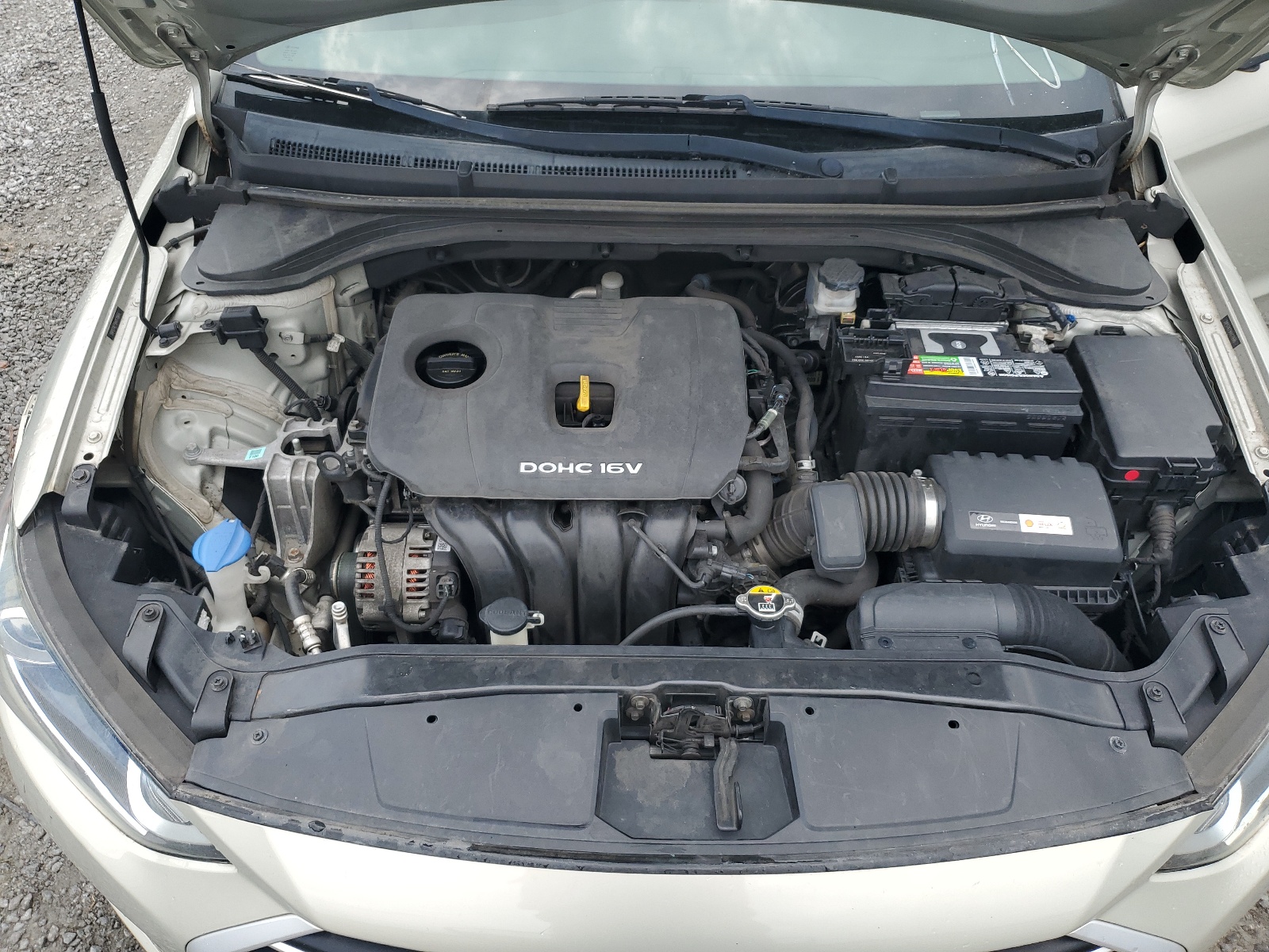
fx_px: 953
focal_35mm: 26
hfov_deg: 67.3
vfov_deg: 53.1
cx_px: 634
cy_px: 476
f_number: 1.5
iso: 50
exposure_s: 1/909
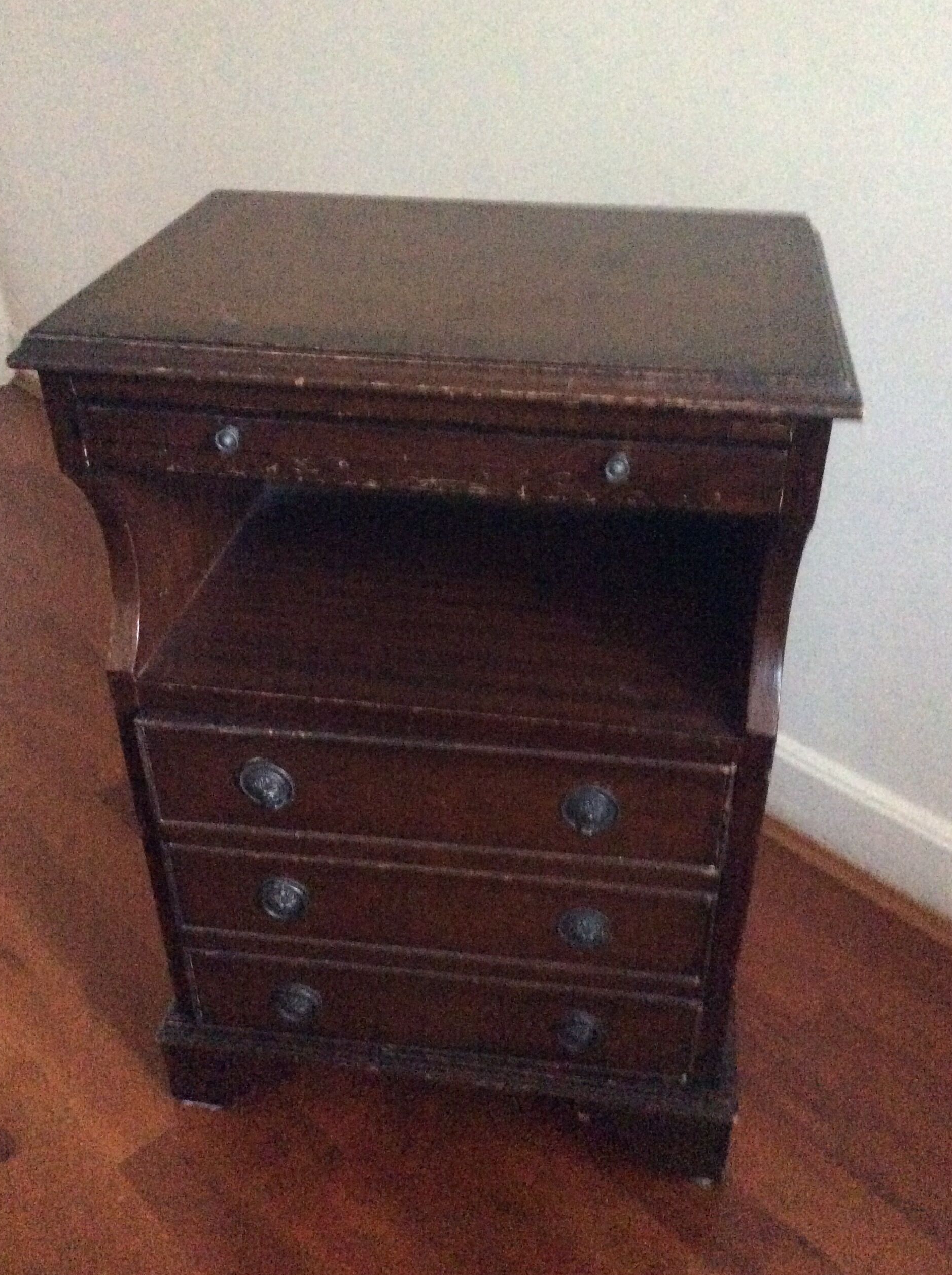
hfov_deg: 42.8
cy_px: 641
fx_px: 1213
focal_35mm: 33
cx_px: 479
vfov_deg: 55.4
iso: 800
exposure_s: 1/17
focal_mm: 3.3
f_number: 2.4
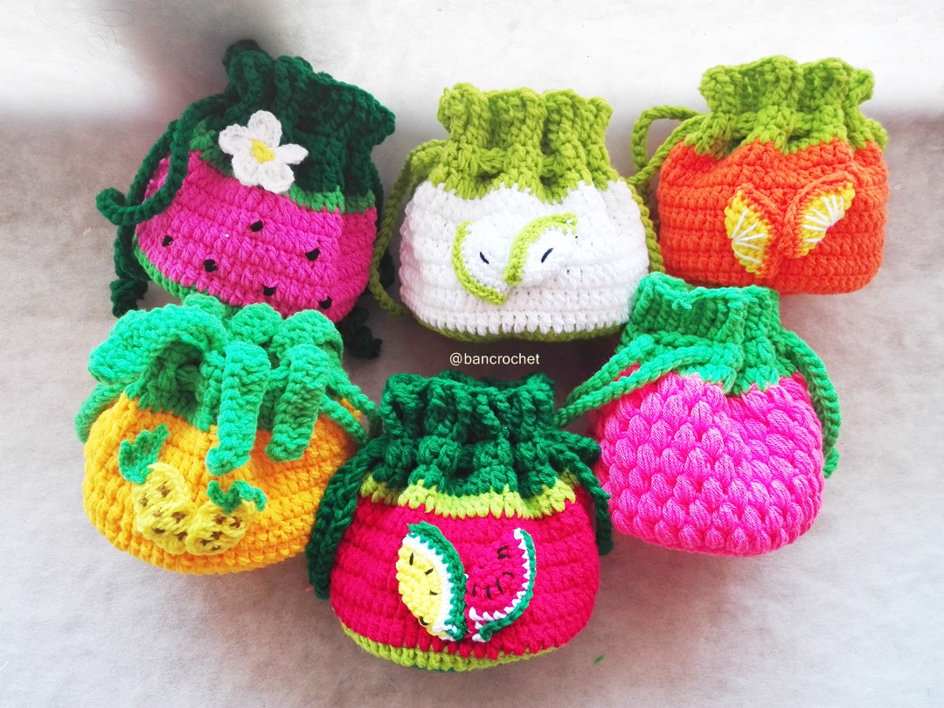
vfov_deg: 51.4
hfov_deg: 65.3
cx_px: 472
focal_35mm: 27
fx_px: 736
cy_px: 354
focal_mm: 3.79
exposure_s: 1/100
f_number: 2
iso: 180
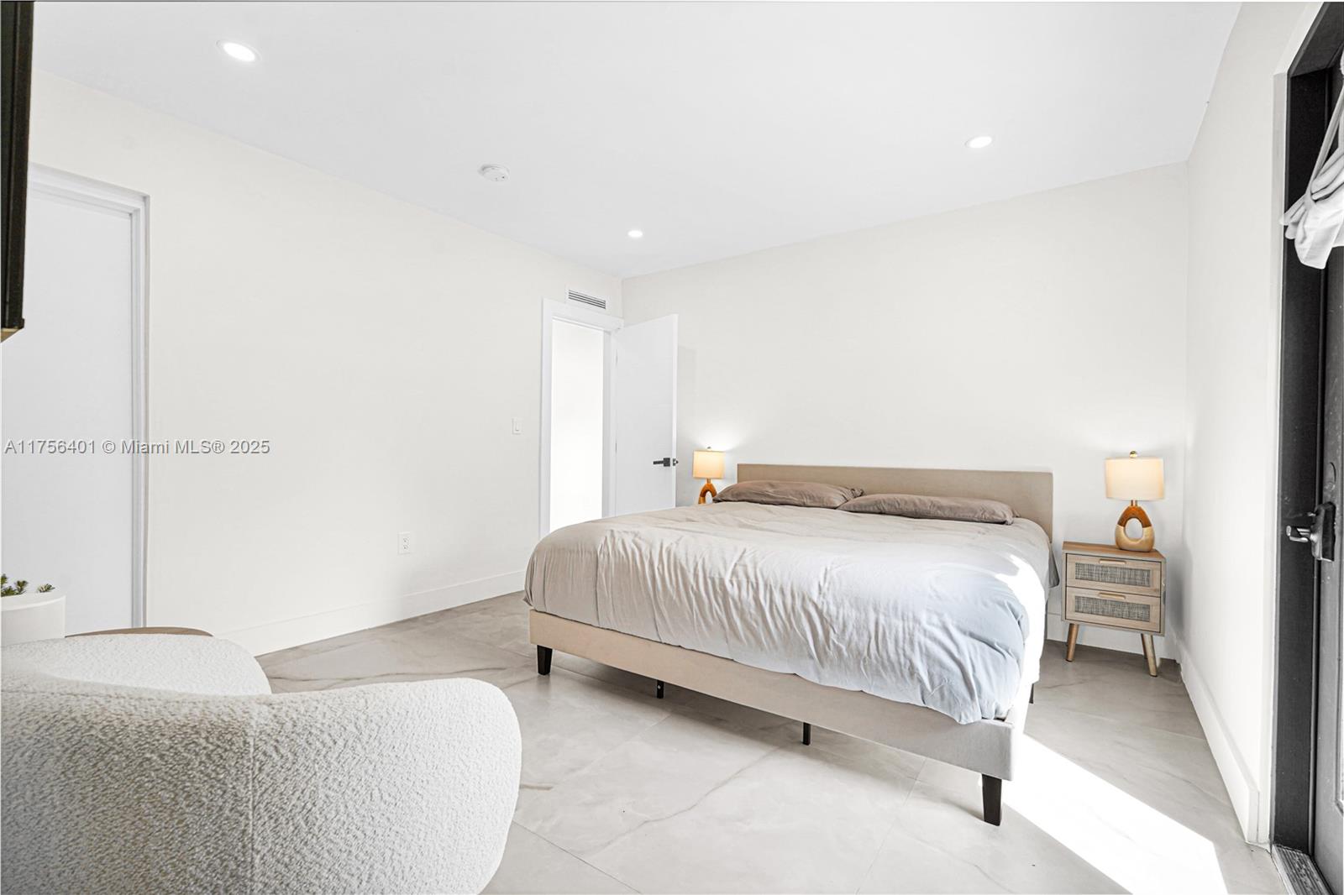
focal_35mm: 16
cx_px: 672
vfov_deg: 73.7
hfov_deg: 96.7
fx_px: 597
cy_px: 448
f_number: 8
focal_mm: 16
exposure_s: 1/30
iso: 500
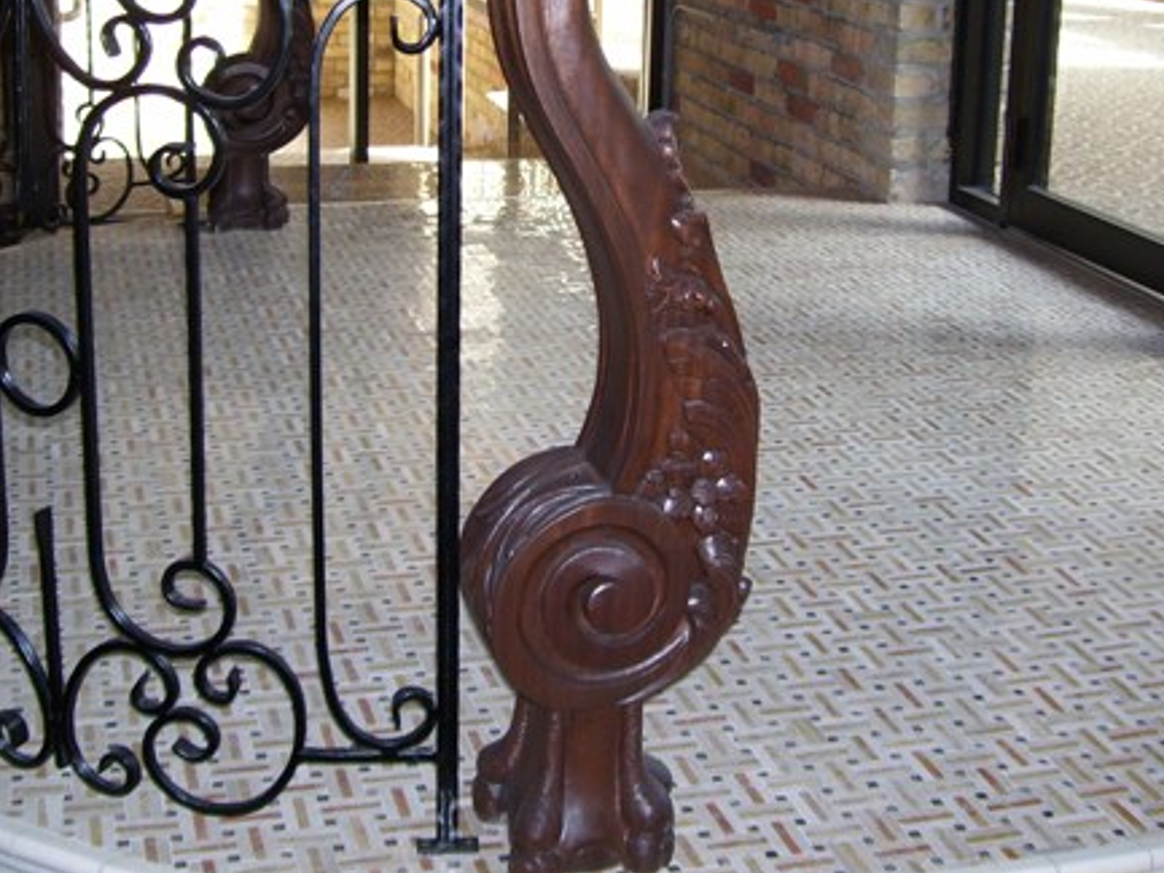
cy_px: 273
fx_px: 1850
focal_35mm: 55
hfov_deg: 34.9
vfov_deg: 26.4
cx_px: 522
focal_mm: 6
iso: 80
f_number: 2.7
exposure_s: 1/60
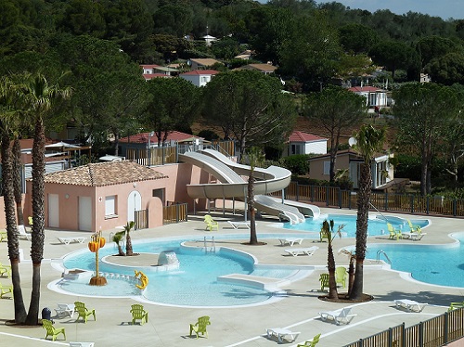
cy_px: 174
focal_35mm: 96
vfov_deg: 15.4
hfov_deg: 20.5
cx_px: 232
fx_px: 1286
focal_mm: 15.8
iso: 80
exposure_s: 1/640
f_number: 5.6
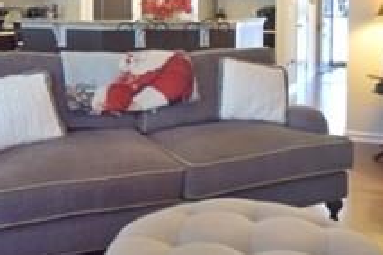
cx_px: 191
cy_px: 15
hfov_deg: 43.6
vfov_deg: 28.5
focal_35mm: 45
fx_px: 479
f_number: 3.5
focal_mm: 10
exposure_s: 1/60
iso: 900
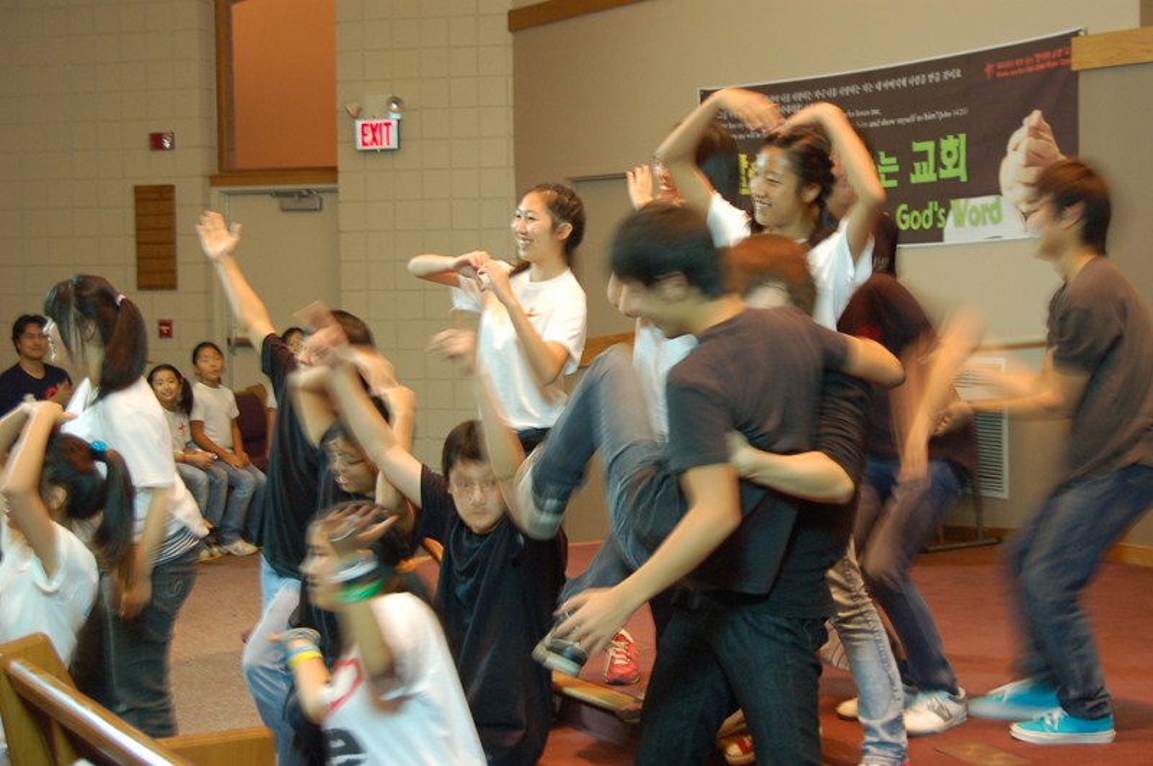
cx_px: 576
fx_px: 1920
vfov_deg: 22.6
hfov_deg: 33.4
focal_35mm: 60
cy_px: 383
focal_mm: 40
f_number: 5
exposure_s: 1/8
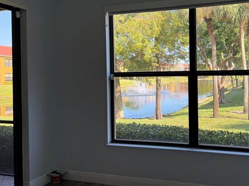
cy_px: 75
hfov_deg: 49.4
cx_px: 185
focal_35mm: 36
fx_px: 259
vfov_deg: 39.5
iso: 80
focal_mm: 6.76
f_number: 1.78
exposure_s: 1/326
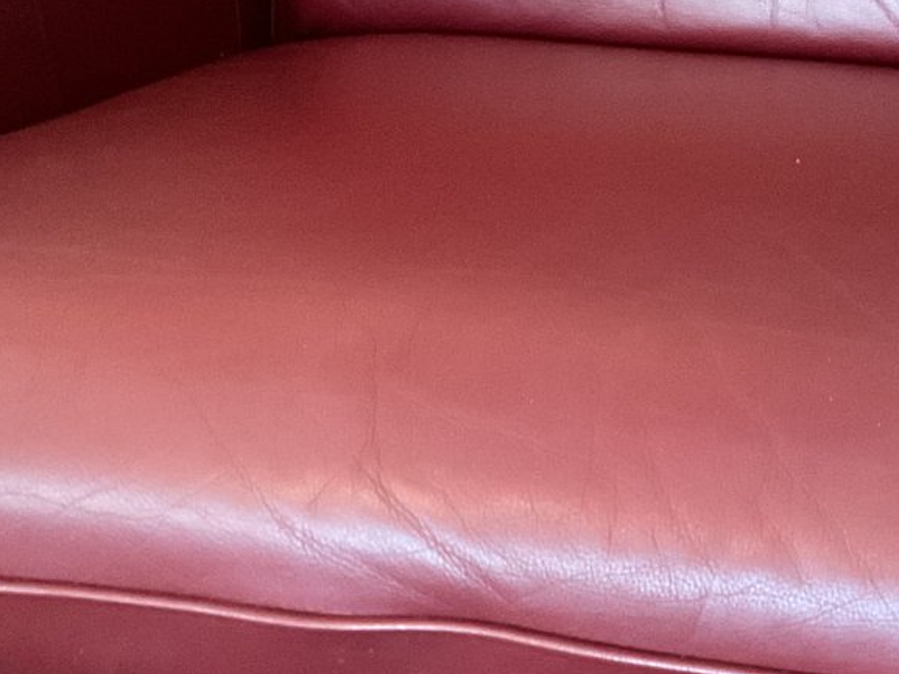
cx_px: 688
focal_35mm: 76
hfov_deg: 25.3
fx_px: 1974
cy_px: 479
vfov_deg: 19.3
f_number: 1.8
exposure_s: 1/30
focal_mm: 3
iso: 640
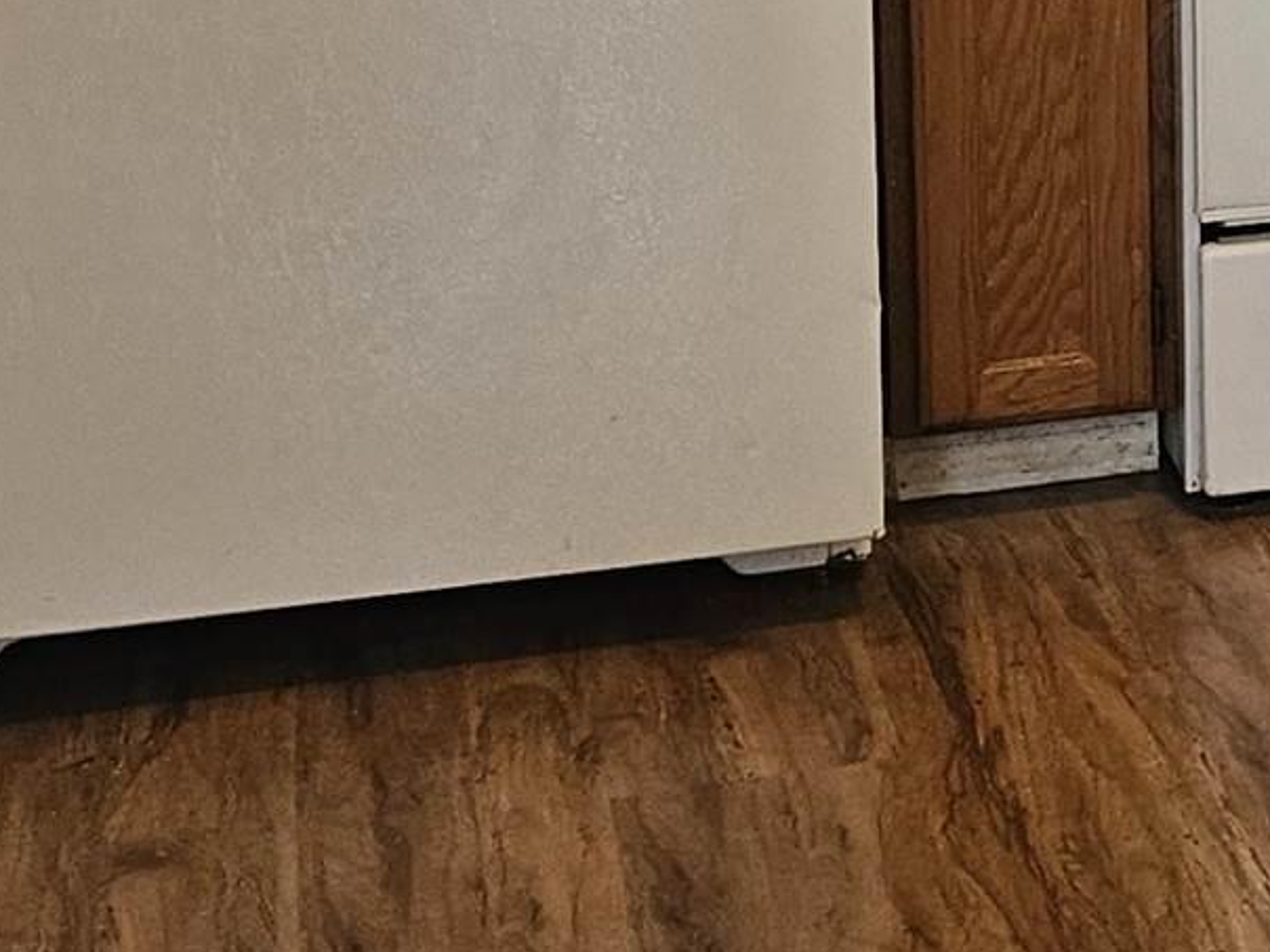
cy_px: -214
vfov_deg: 12.3
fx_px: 4293
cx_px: 2410
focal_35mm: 117
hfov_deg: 14.4
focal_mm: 5.4
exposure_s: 1/120
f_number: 1.8
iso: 400
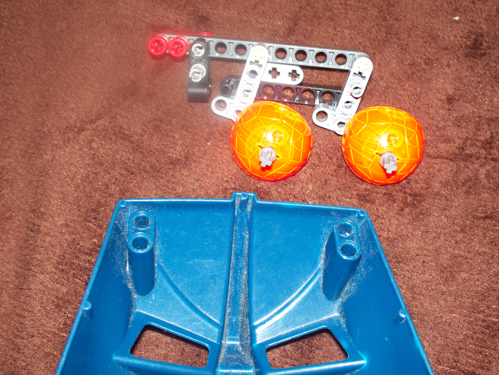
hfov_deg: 39.6
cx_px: 261
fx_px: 692
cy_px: 164
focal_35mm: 48
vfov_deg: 30.2
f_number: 2.8
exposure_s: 1/30
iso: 80
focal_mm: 7.54
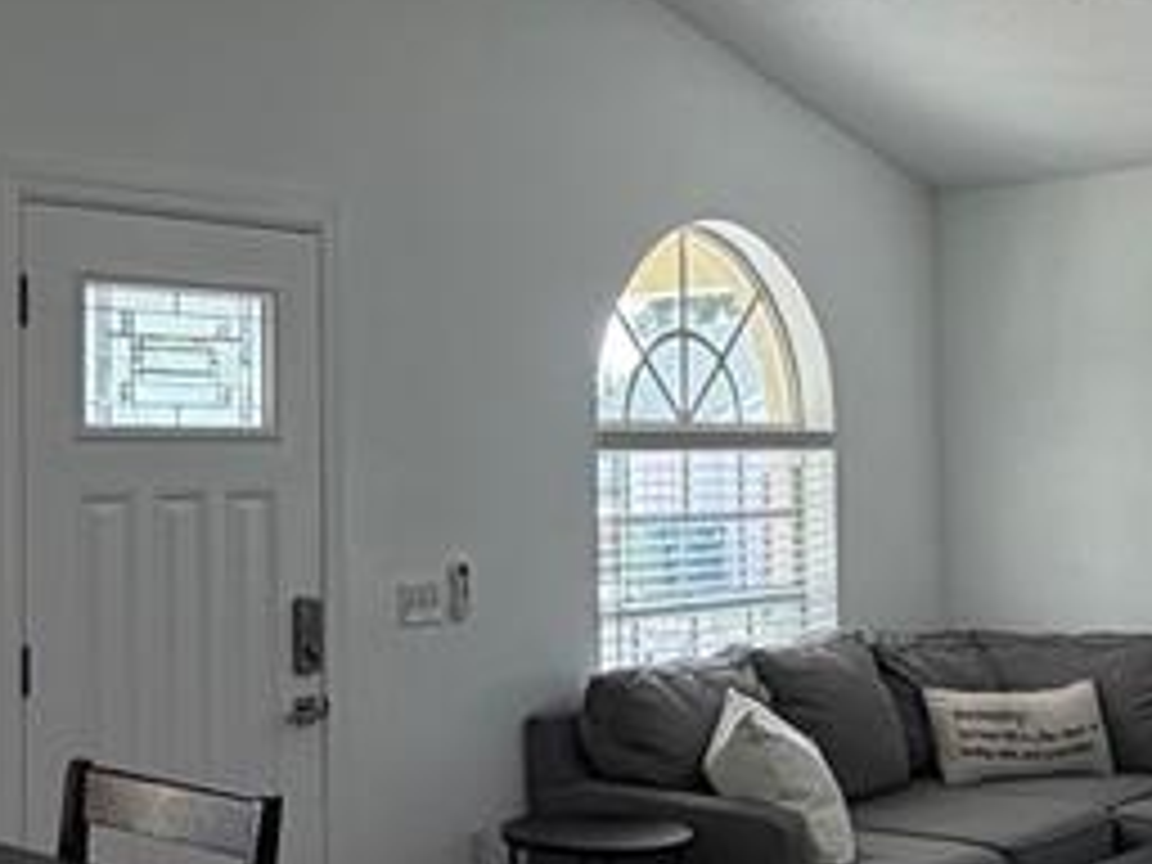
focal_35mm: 56
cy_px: 400
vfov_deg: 26.1
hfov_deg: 33.1
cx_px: 189
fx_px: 1864
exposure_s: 1/120
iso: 100
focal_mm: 2.22
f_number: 2.2
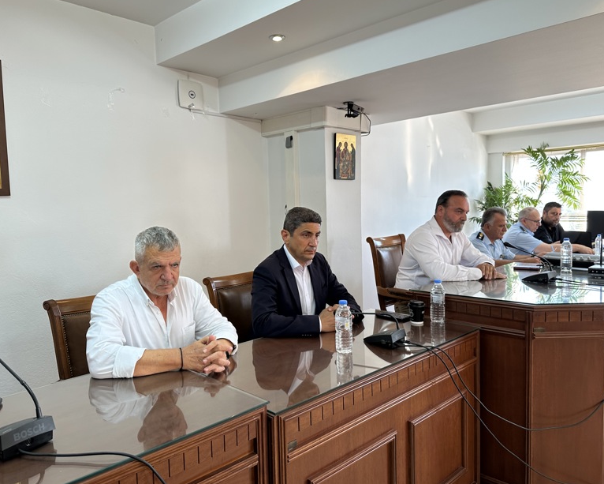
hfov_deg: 66.0
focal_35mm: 26
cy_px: 244
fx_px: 465
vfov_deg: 54.9
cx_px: 292
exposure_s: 1/100
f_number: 1.78
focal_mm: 6.86
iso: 80
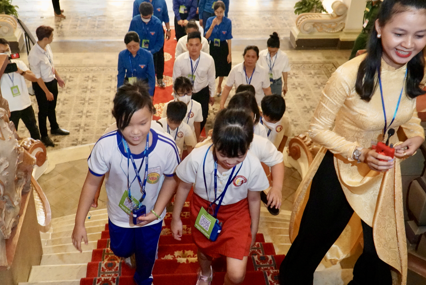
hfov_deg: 47.3
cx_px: 194
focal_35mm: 41
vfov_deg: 32.7
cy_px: 131
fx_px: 485
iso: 6400
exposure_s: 1/160
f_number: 4
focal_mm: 20
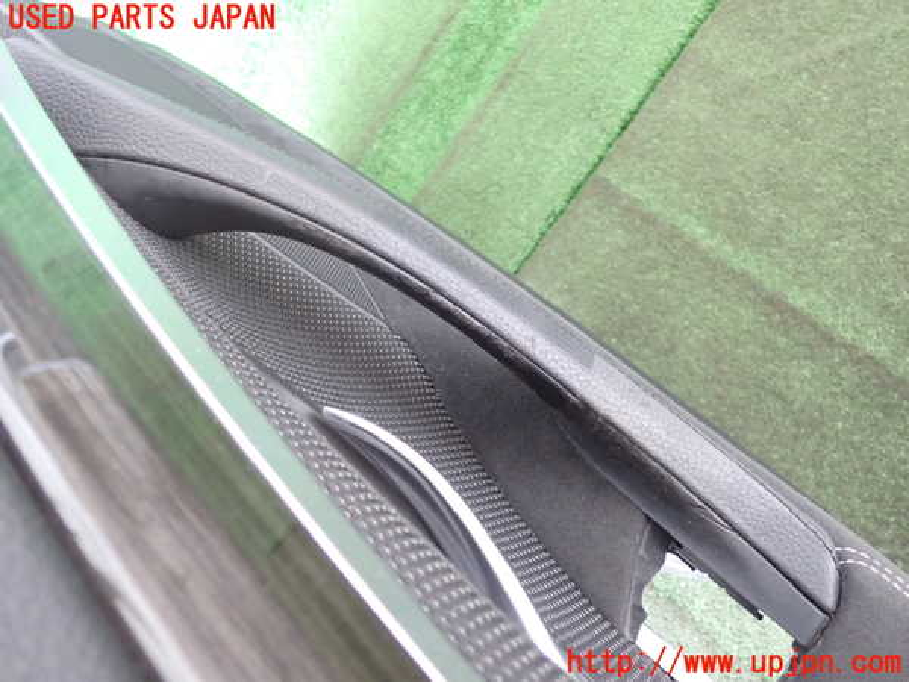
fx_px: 788
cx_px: 454
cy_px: 341
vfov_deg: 46.8
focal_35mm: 30
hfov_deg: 60.0
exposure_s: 1/20
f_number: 2.3
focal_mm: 5.4
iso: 800
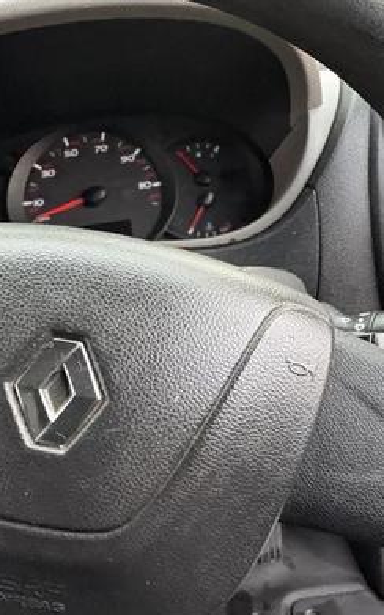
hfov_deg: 37.0
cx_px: 145
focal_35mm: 34
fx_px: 570
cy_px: 376
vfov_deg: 56.2
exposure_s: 1/60
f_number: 2.2
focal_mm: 2.22
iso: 800
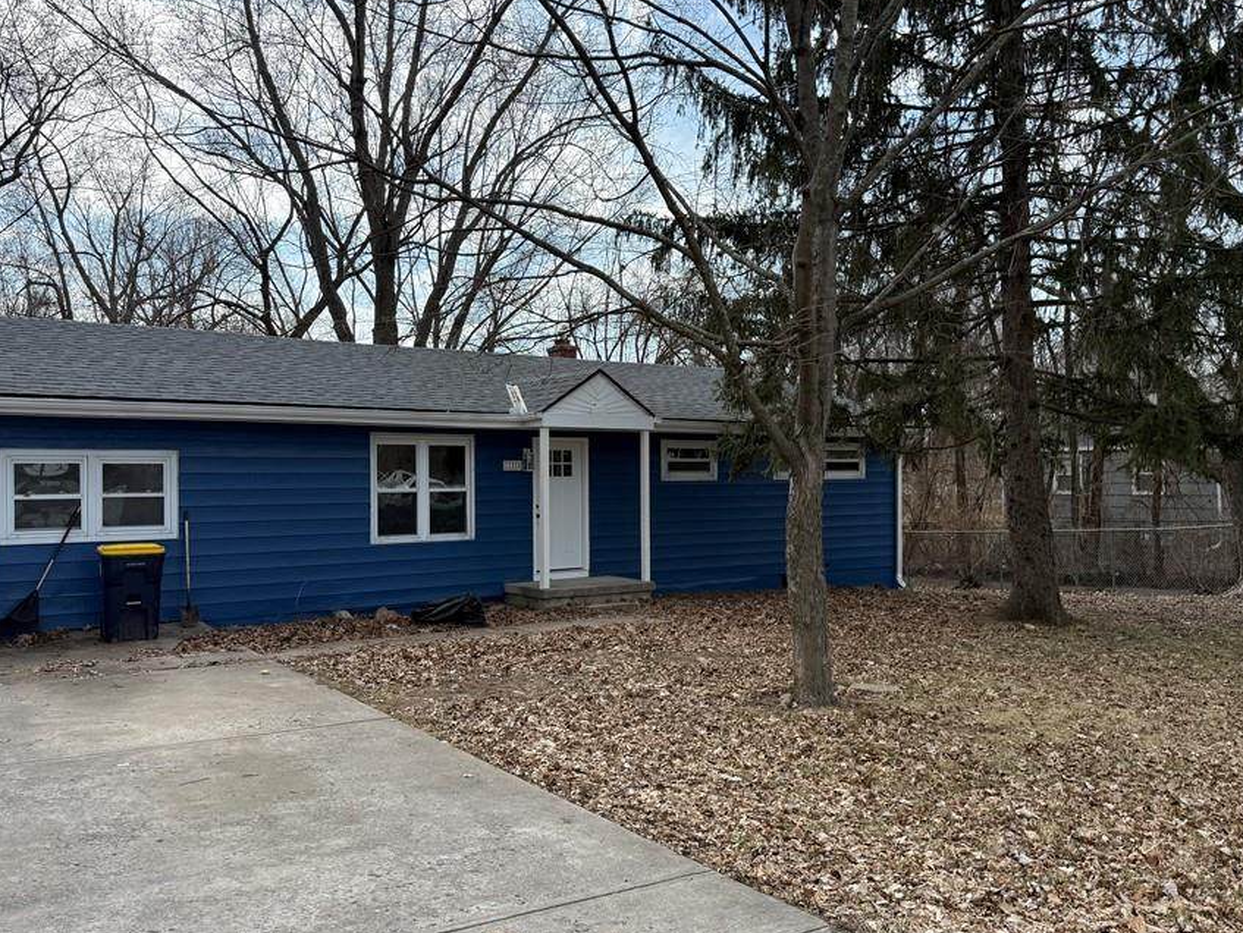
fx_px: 1042
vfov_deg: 48.3
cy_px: 471
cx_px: 599
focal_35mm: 29
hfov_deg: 61.6
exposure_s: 1/2801
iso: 100
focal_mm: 6.76
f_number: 1.78
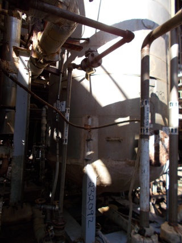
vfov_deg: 67.3
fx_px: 182
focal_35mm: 26
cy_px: 122
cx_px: 91
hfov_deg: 53.0
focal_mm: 4.6
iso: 80
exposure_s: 1/250
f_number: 3.2
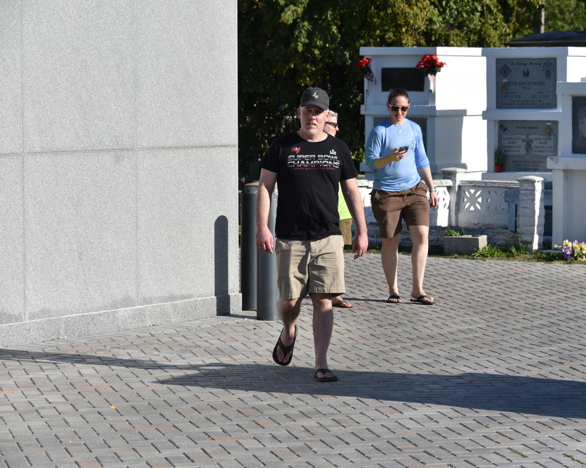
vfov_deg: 12.1
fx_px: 2203
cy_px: 235
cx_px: 350
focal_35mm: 127
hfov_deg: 15.1
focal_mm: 112
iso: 100
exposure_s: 1/320
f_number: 9
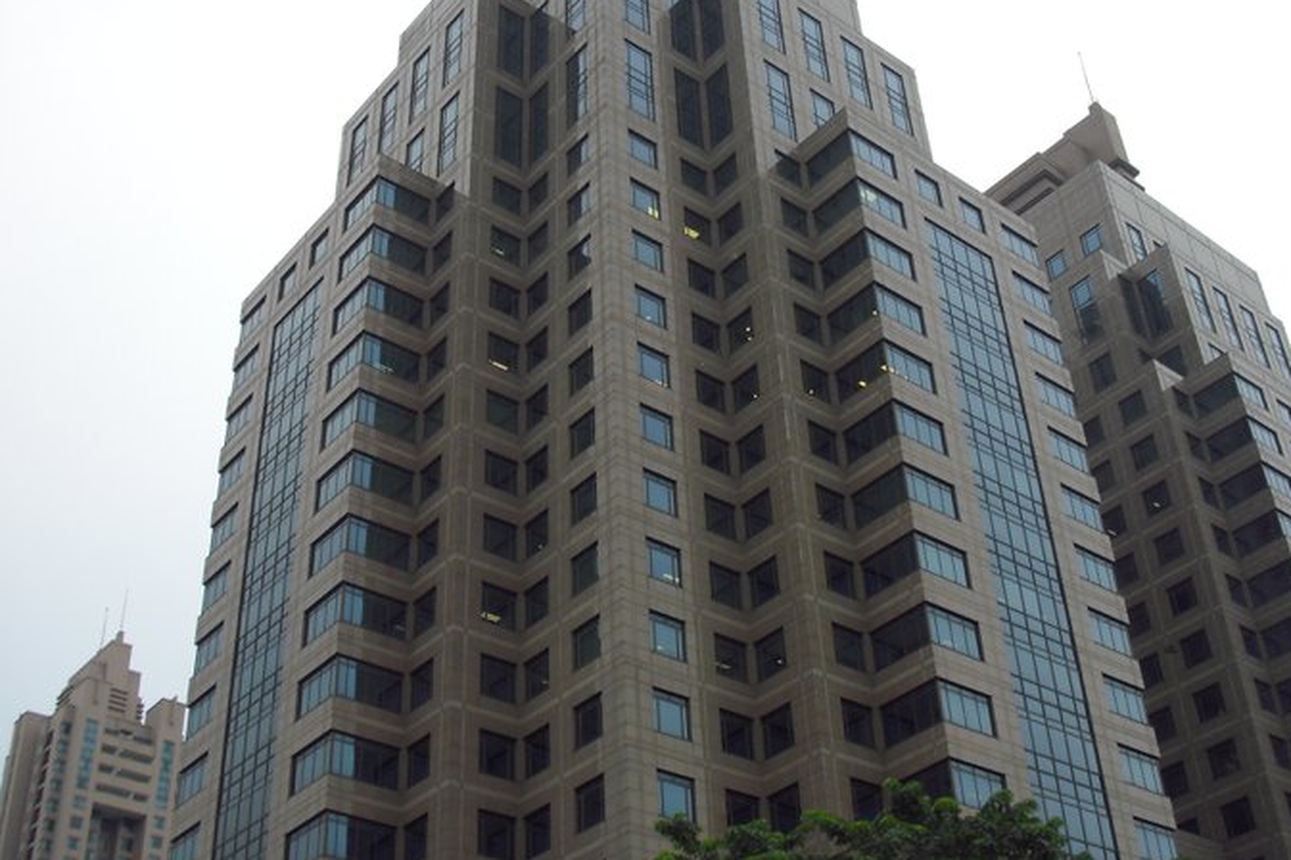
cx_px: 704
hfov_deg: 41.9
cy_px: 367
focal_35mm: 47
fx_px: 1685
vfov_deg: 28.6
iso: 100
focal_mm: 6.2
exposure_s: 1/250
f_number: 2.8
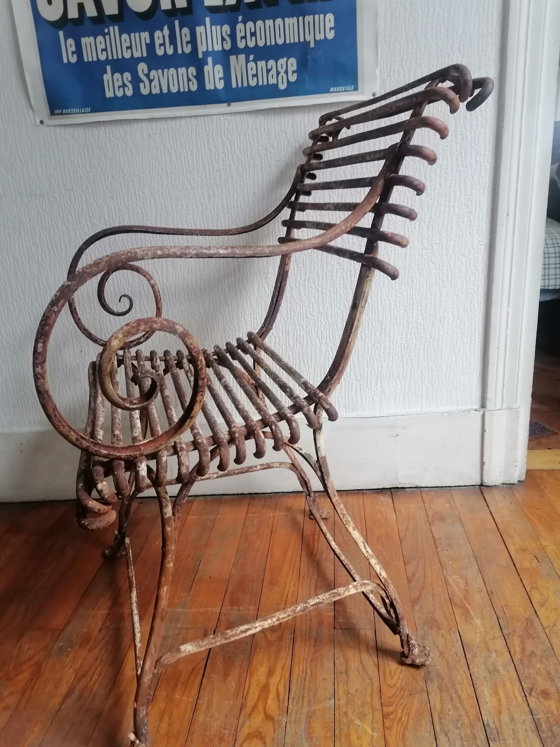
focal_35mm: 27
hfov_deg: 51.4
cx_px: 284
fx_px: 582
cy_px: 371
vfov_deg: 65.3
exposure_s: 1/25
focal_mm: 5.3
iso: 320
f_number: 1.8
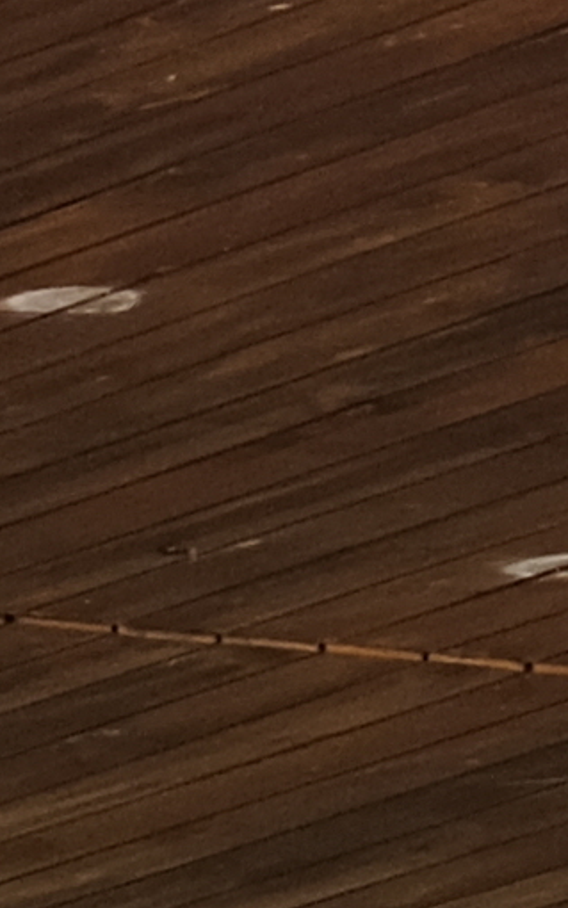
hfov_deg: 1.4
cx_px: -1191
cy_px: 2936
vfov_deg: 2.3
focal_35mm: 911
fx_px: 22551
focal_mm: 50.5
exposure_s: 1/110
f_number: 4
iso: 400
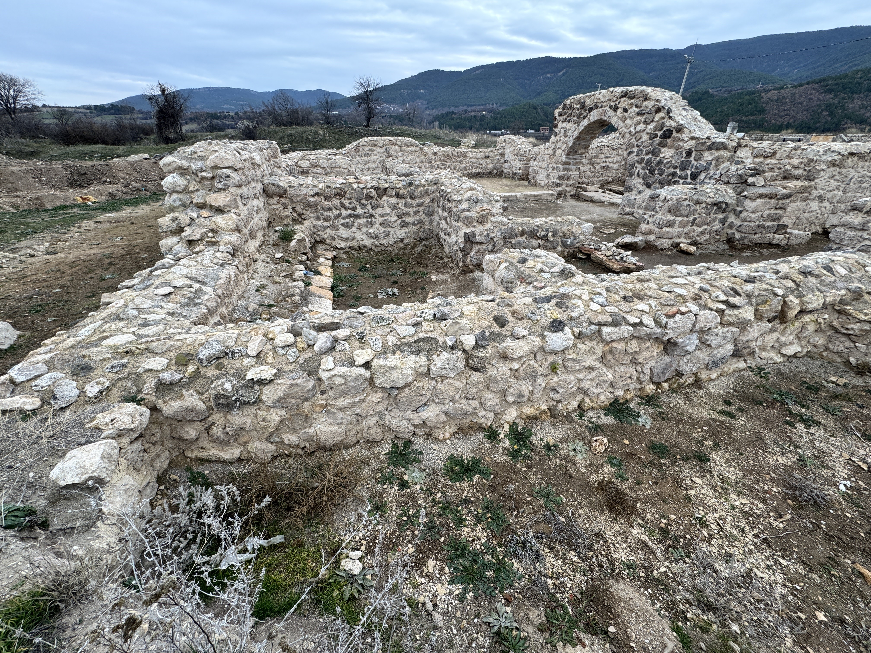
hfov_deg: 102.1
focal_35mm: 14
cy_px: 326
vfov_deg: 85.7
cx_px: 436
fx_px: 352
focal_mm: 2.22
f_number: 2.2
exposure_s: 1/318
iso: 40
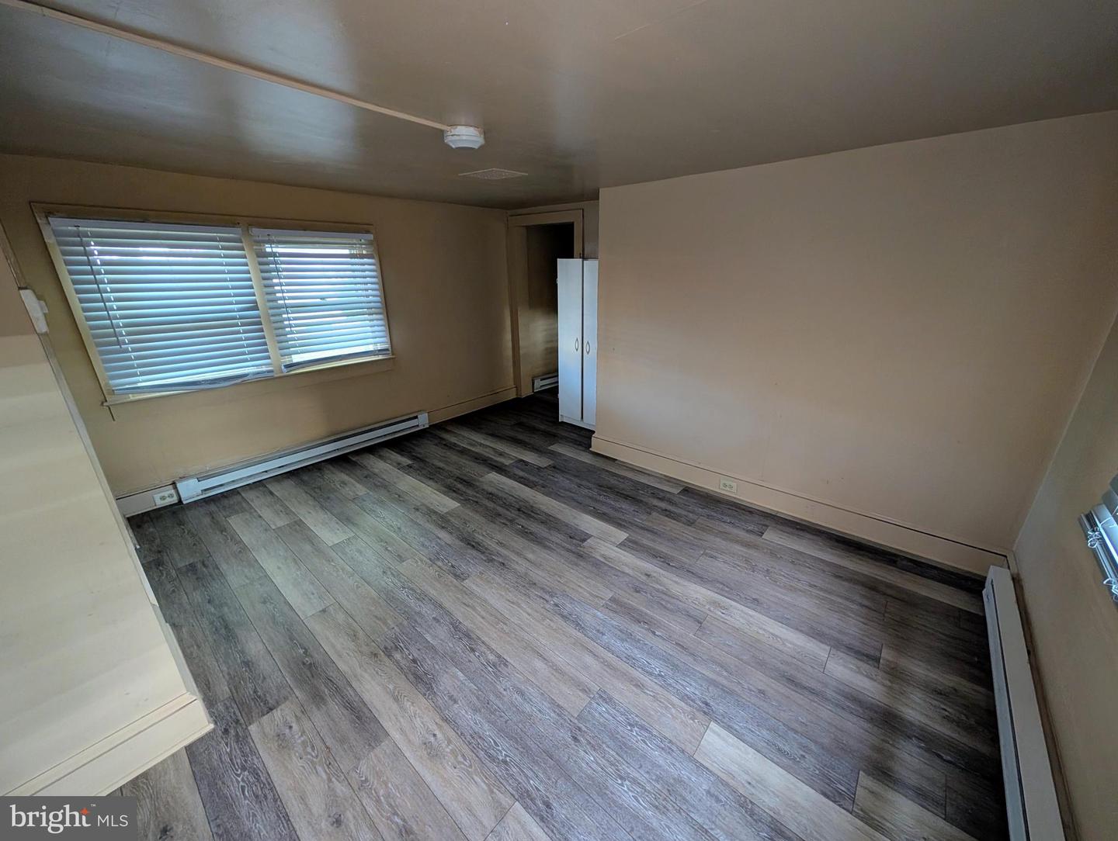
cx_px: 559
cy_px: 420
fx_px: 388
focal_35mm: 12
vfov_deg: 94.6
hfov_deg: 110.5
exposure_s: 1/31.1
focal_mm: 2.02
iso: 244
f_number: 1.7
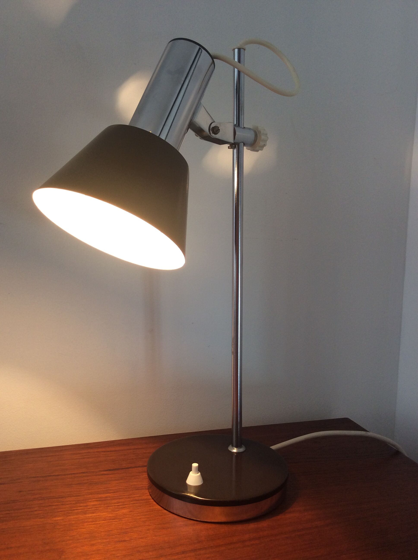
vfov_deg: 56.9
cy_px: 280
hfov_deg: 44.1
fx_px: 517
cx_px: 209
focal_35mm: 32
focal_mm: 3.3
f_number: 2.4
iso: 40
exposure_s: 1/50
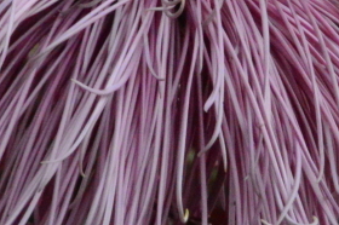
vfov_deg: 1.2
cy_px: 122
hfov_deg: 1.9
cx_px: 243
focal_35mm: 1098
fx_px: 10327
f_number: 32
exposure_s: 1/200
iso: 6400
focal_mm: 200
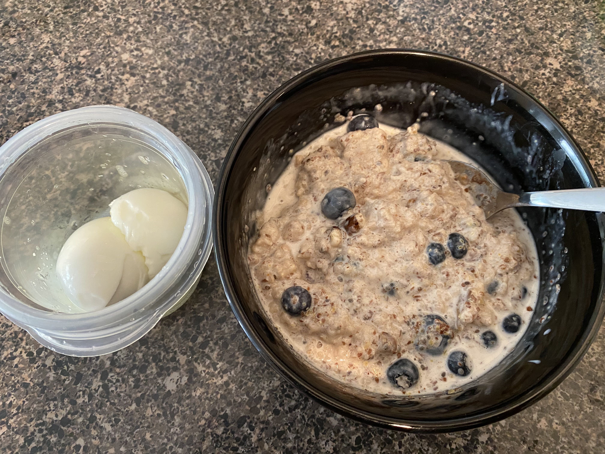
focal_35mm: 26
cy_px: 227
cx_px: 302
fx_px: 454
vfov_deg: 53.1
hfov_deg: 67.3
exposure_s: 1/40
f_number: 1.8
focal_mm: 4.25
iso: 640
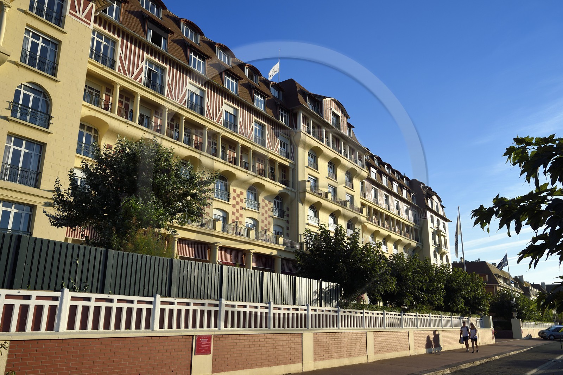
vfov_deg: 42.3
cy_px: 188
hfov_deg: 60.3
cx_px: 282
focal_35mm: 31
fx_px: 484
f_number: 9
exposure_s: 1/320
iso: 200
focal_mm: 31
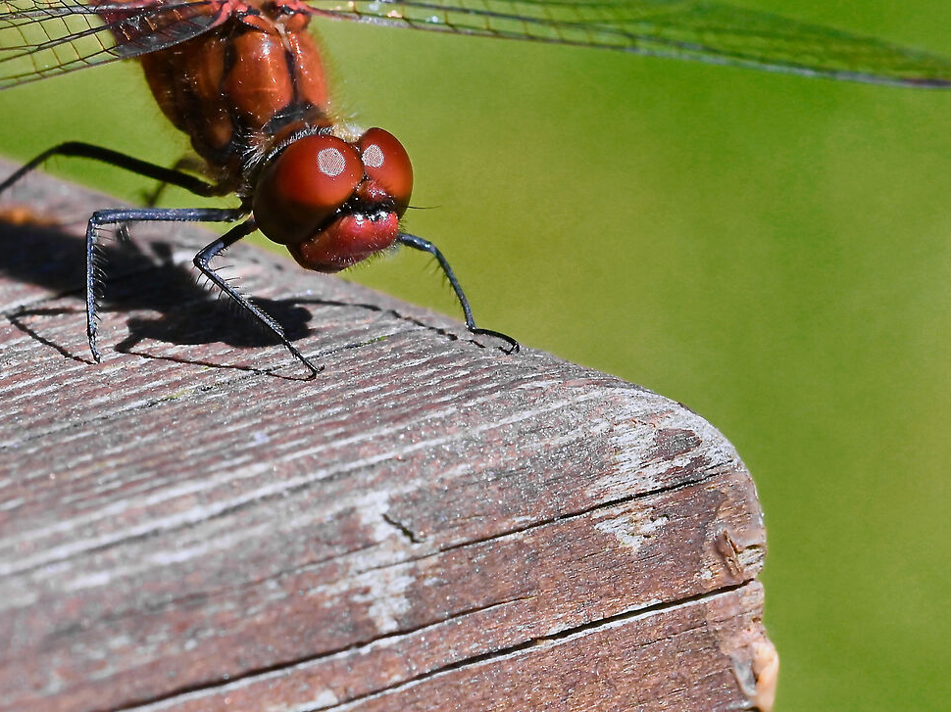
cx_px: 324
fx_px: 13074
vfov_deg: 3.1
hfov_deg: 4.2
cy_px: 141
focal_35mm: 476
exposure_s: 1/350
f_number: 22
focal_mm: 200
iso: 800
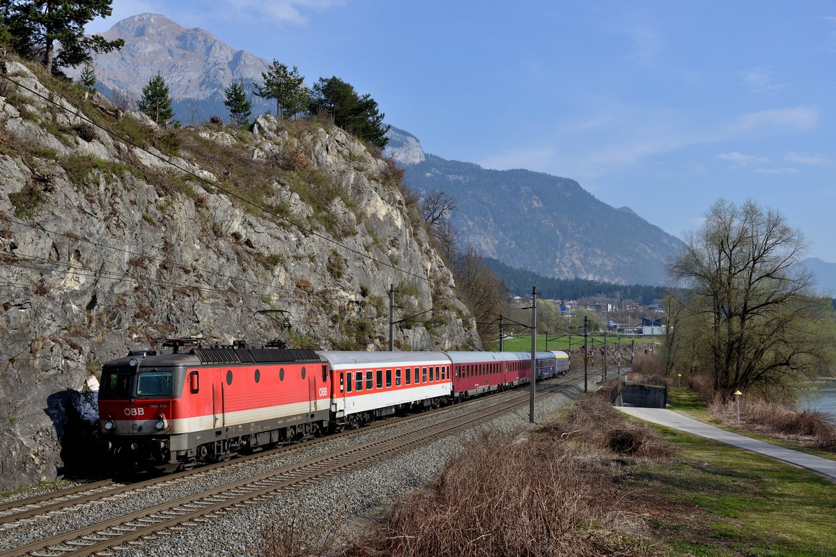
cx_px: 418
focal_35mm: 42
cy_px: 278
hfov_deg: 46.4
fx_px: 975
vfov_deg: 31.9
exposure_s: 1/1600
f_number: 5.6
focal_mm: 42
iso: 200
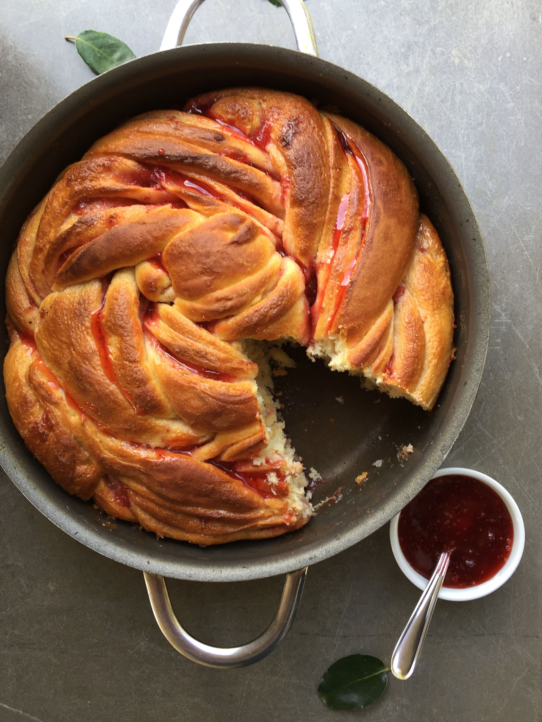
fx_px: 605
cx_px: 271
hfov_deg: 48.2
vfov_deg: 61.7
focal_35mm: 29
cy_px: 361
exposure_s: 1/100
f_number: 2.2
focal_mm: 4.15
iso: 32
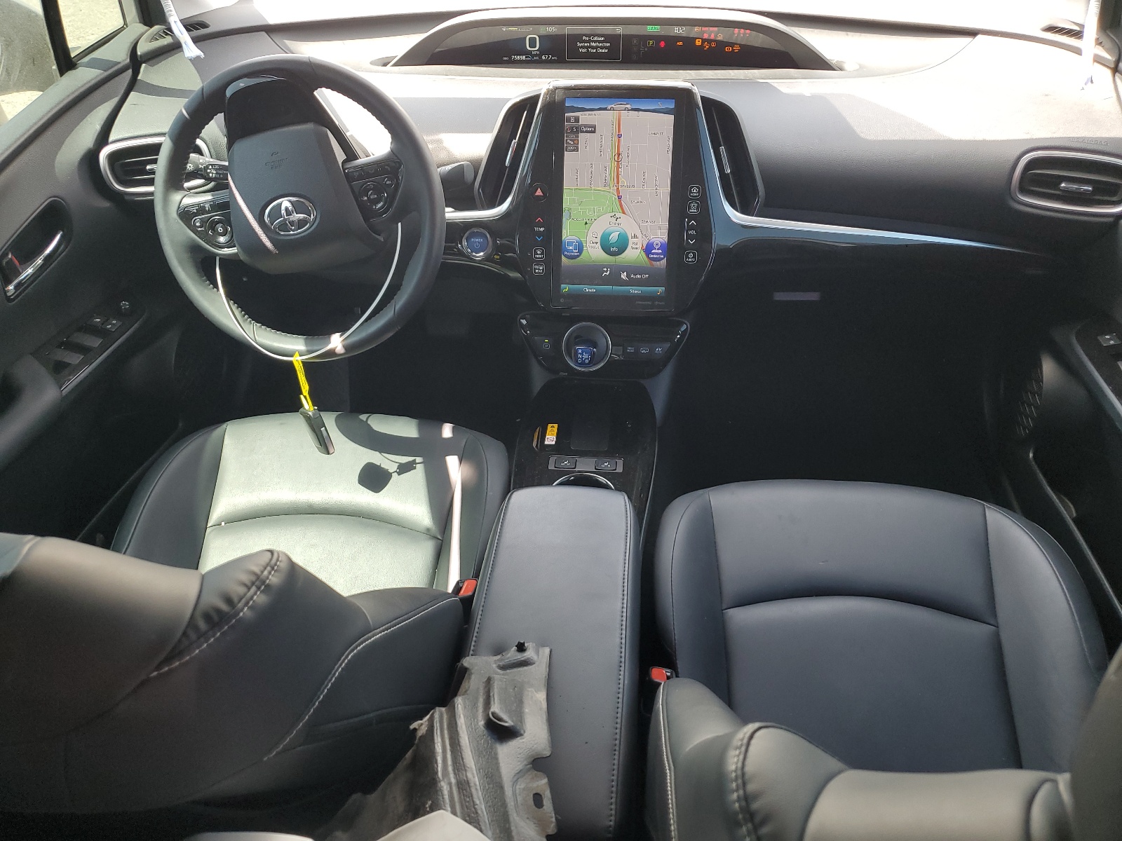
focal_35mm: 26
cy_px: 420
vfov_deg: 53.1
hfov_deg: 67.3
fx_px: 843
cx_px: 561
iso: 62
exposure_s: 1/120
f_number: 1.5
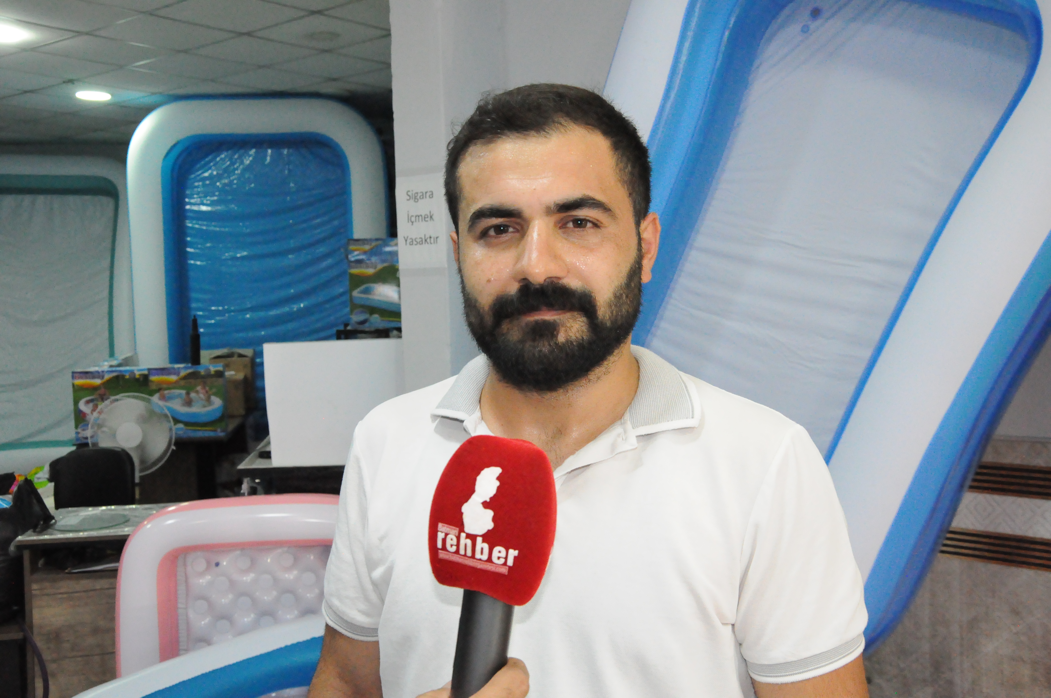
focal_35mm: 36
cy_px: 349
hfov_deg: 53.2
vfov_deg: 36.8
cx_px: 526
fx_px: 1050
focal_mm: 24
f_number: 7.1
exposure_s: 1/200
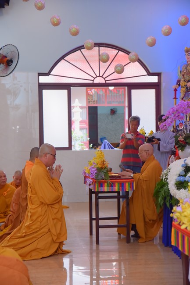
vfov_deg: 27.0
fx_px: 594
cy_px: 142
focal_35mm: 75
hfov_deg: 18.2
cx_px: 95
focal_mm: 75
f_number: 5.6
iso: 1250
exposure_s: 1/125
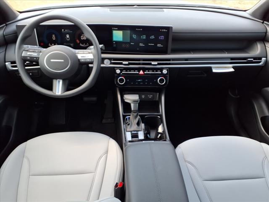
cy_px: 101
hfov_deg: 65.3
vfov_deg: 51.4
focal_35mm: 27
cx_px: 134
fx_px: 210
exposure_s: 1/145
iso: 40
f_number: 1.9
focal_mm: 3.58
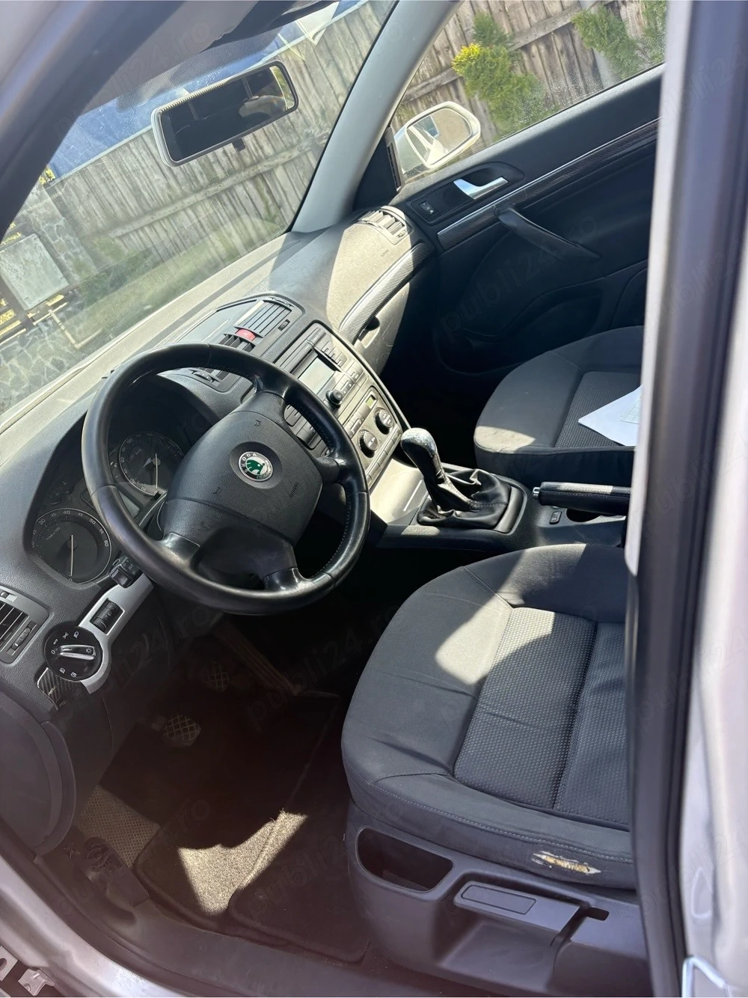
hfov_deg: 53.0
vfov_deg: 67.3
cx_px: 374
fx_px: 749
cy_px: 499
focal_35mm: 26
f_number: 1.6
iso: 64
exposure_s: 1/250
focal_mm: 5.96
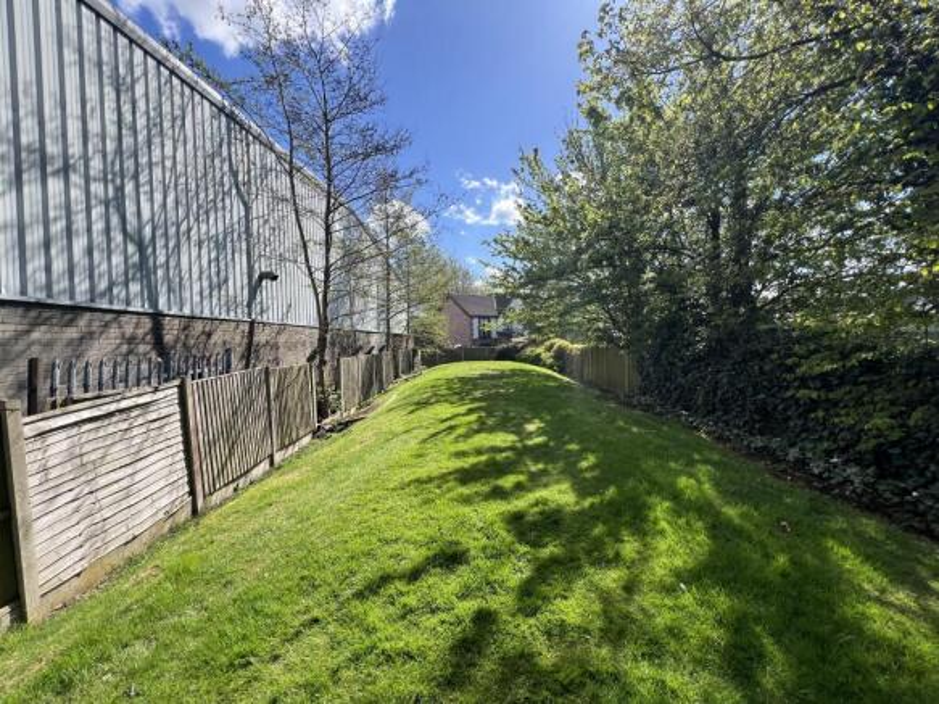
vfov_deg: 89.9
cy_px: 352
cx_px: 470
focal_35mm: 13
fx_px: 353
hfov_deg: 106.2
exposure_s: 1/840
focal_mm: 1.57
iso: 32
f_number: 1.8
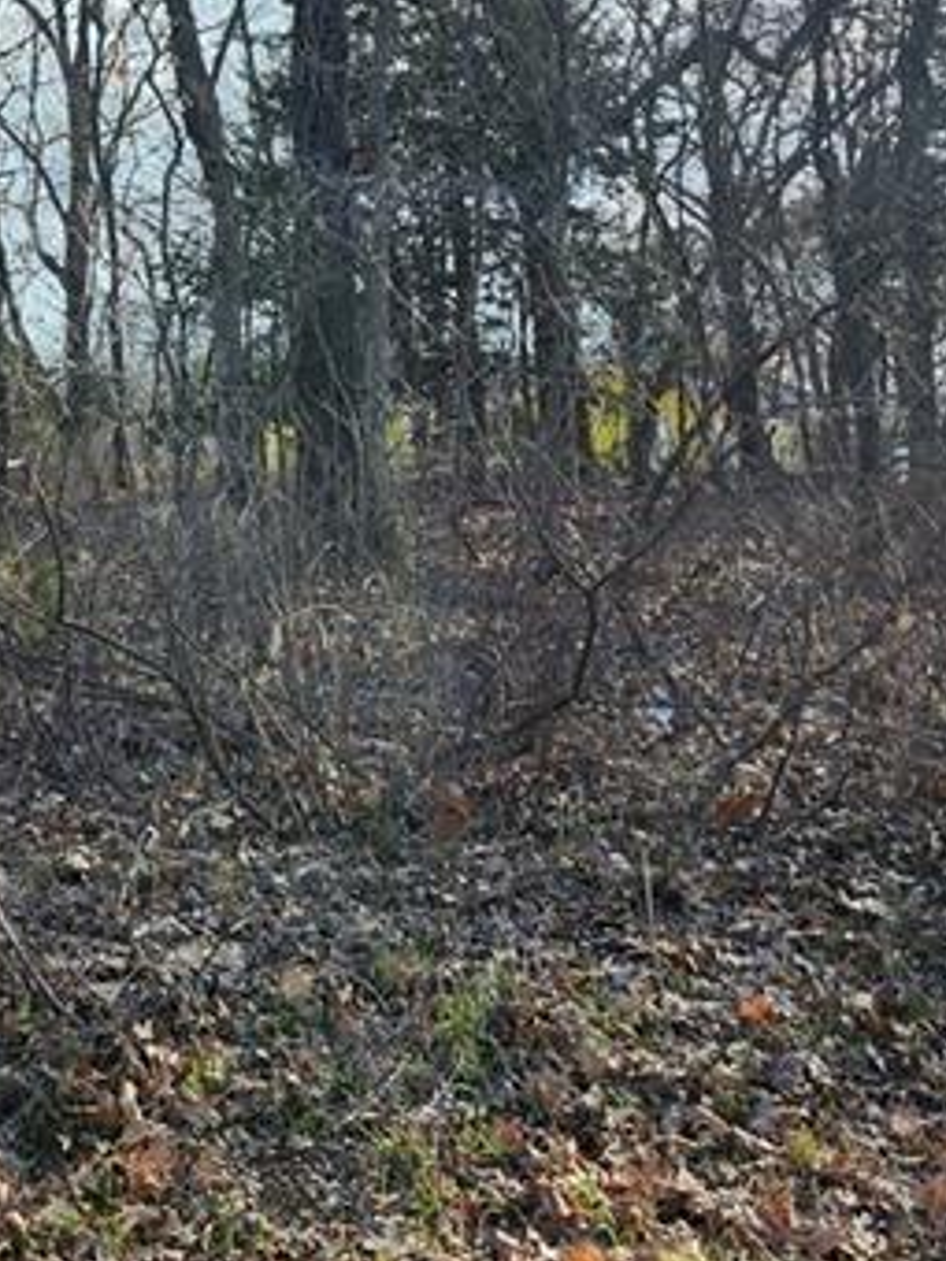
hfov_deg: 26.3
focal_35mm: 52
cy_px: 85
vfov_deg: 34.4
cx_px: -41
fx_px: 1895
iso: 25
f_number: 1.8
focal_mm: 5.54
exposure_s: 1/803
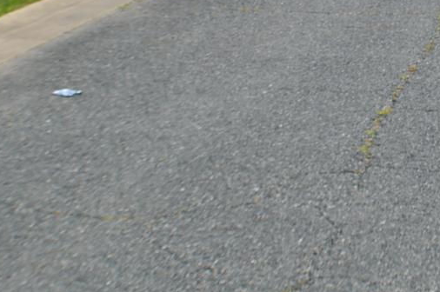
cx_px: 546
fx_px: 1929
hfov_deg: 12.7
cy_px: -171
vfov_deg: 8.4
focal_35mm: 158
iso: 100
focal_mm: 26
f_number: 8
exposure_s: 1/250
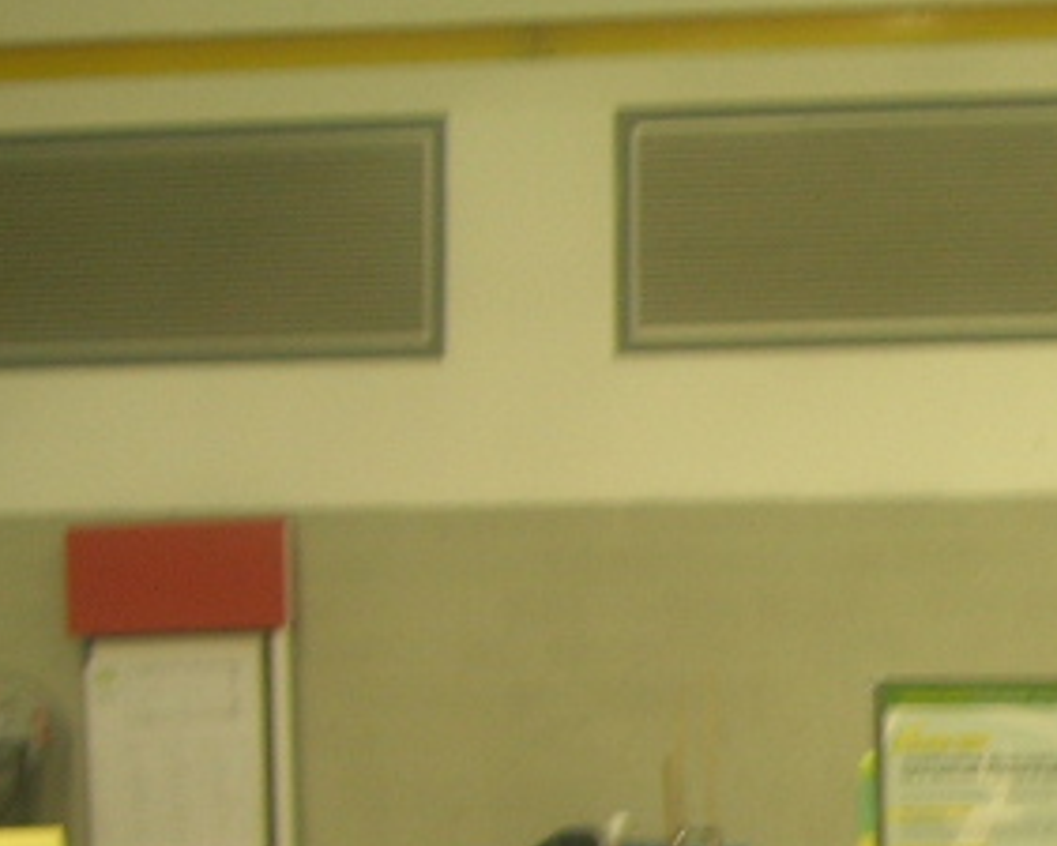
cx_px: 1851
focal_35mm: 135
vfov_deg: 11.3
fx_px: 4225
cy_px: 861
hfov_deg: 13.0
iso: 64
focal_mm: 7.8
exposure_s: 1/30
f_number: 2.8
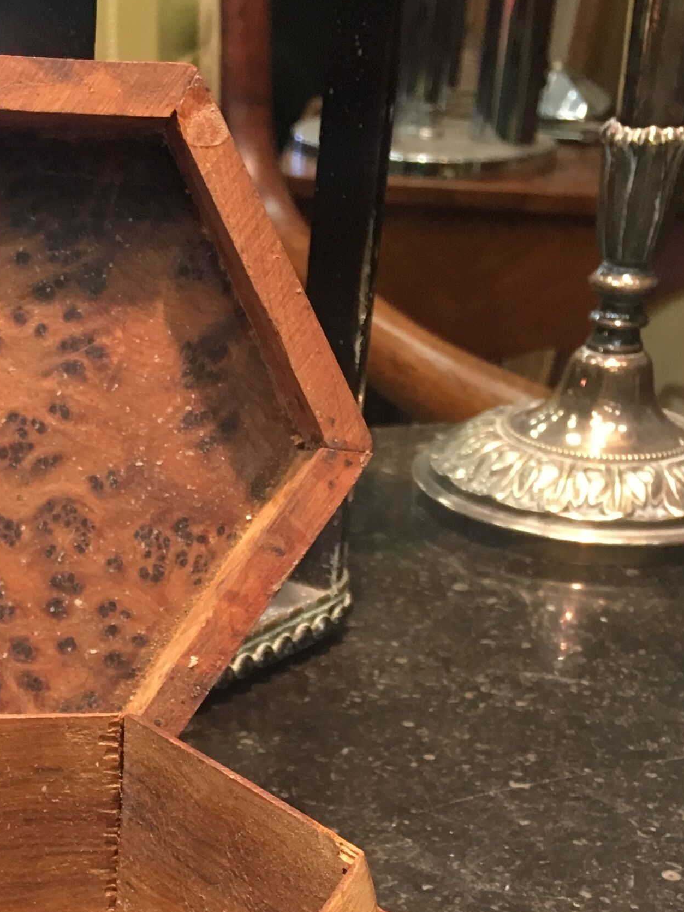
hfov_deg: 20.5
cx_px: 32
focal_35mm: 70
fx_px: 1844
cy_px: 894
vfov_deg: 26.4
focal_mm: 4.15
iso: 125
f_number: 2.2
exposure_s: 1/33
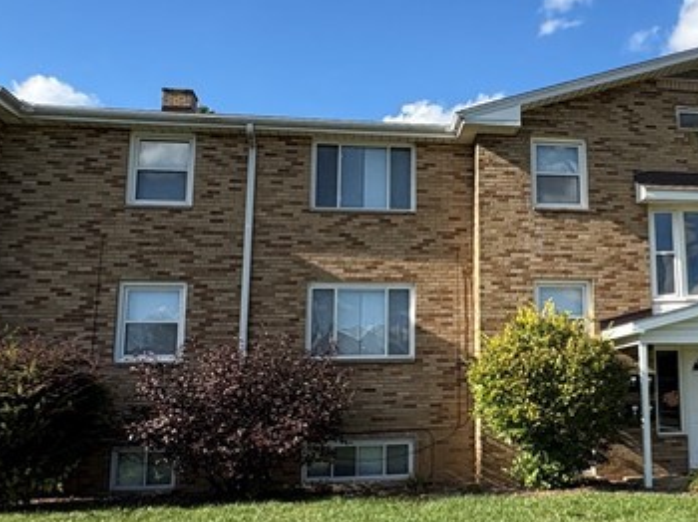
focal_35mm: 41
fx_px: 826
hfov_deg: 43.9
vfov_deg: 35.1
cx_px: 544
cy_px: 255
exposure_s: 1/993
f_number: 2.2
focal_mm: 2.22
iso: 50
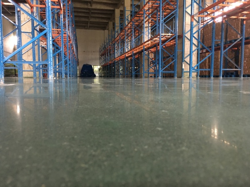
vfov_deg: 48.2
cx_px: 125
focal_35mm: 29
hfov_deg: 61.7
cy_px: 94
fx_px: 209
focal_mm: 4.15
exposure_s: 1/17
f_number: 2.2
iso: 400
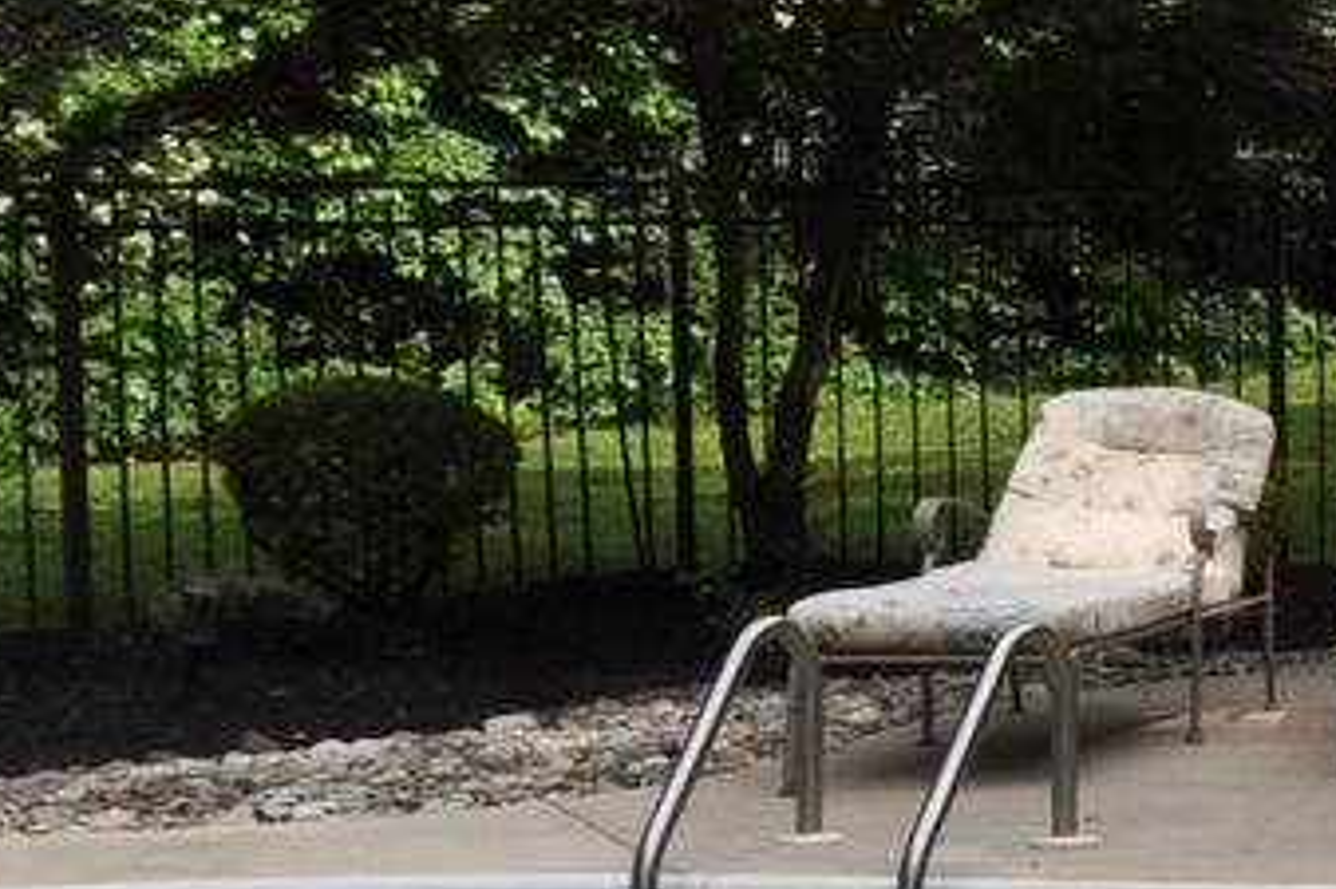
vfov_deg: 12.6
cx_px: 2972
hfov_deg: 14.3
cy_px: 439
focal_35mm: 109
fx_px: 4043
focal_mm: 12
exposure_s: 1/200
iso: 250
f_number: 11
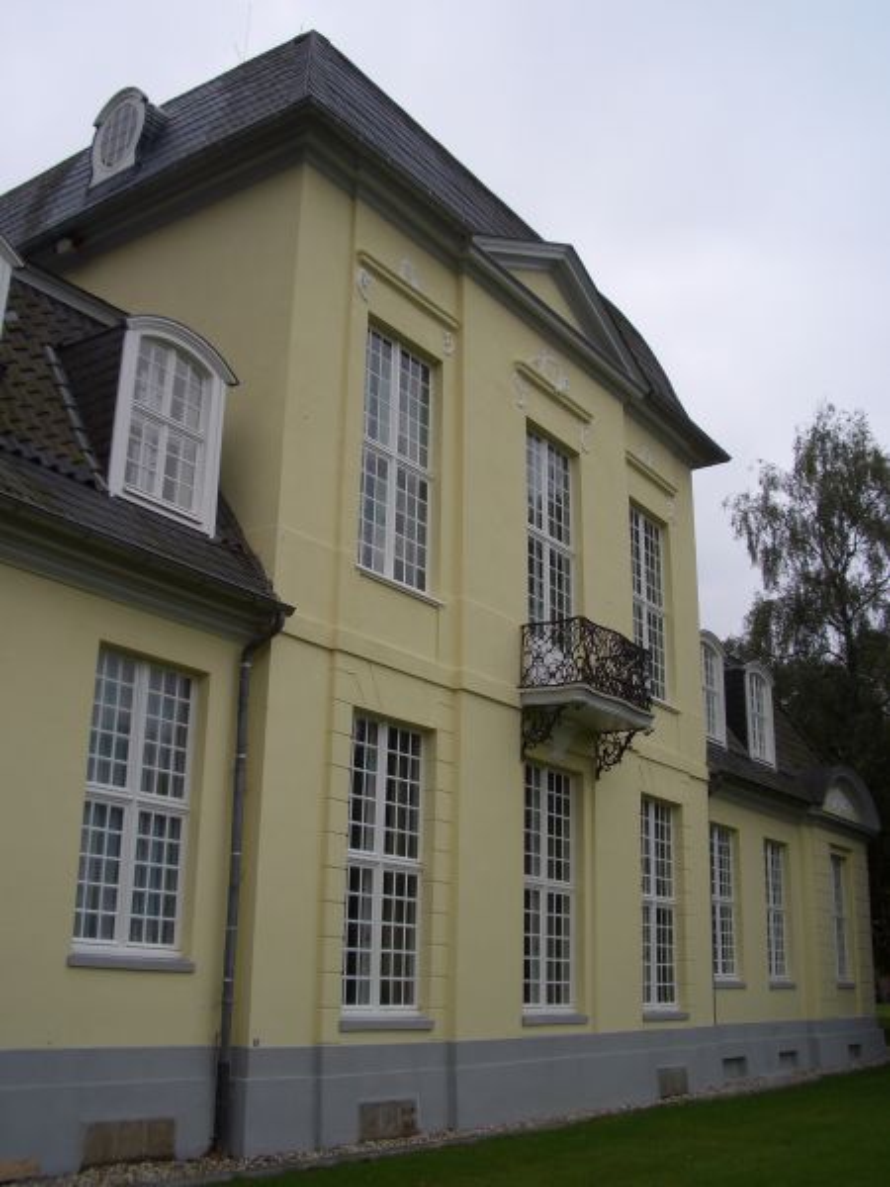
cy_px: 594
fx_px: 1200
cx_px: 445
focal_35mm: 35
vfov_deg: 52.6
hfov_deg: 40.7
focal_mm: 5.8
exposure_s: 1/200
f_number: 4.3
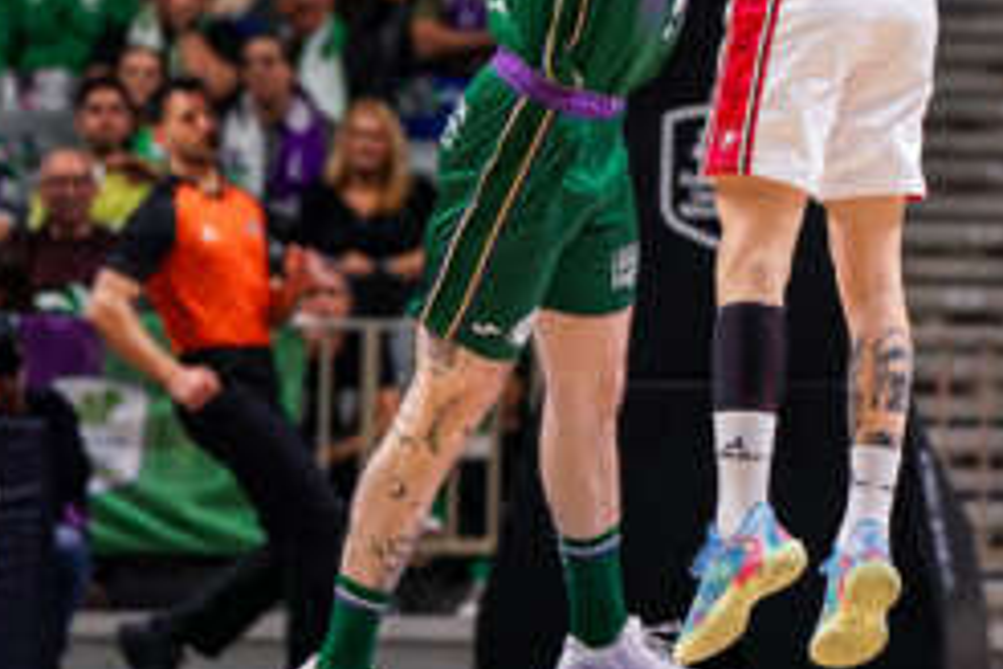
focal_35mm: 428
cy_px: 4
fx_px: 11924
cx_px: 893
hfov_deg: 4.8
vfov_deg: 3.2
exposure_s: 1/1250
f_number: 2.8
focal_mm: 164
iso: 2000
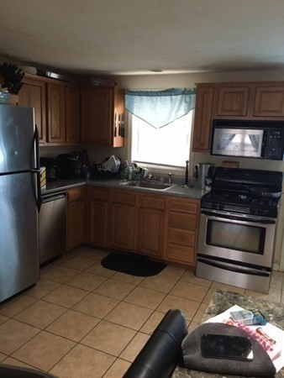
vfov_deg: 61.6
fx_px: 317
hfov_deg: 48.3
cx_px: 142
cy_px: 189
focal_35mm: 29
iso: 200
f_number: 2.2
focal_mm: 4.15
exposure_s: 1/30
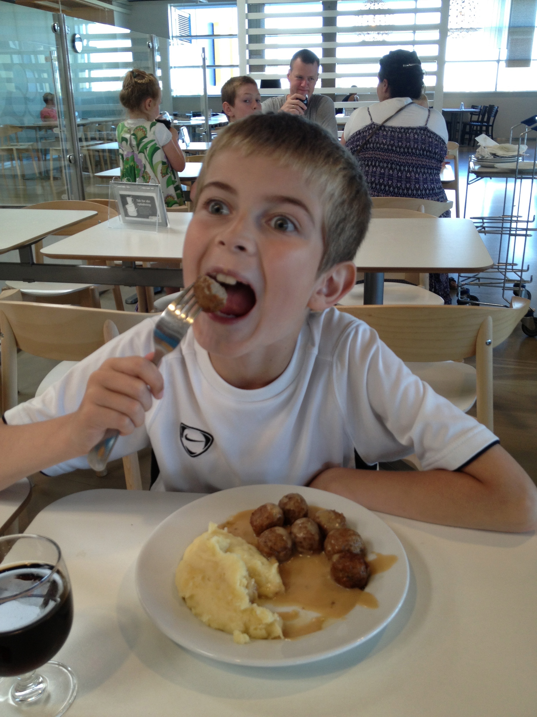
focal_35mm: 35
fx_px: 724
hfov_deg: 40.7
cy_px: 358
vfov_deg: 52.6
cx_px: 268
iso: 50
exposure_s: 1/40
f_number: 2.4
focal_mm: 4.28
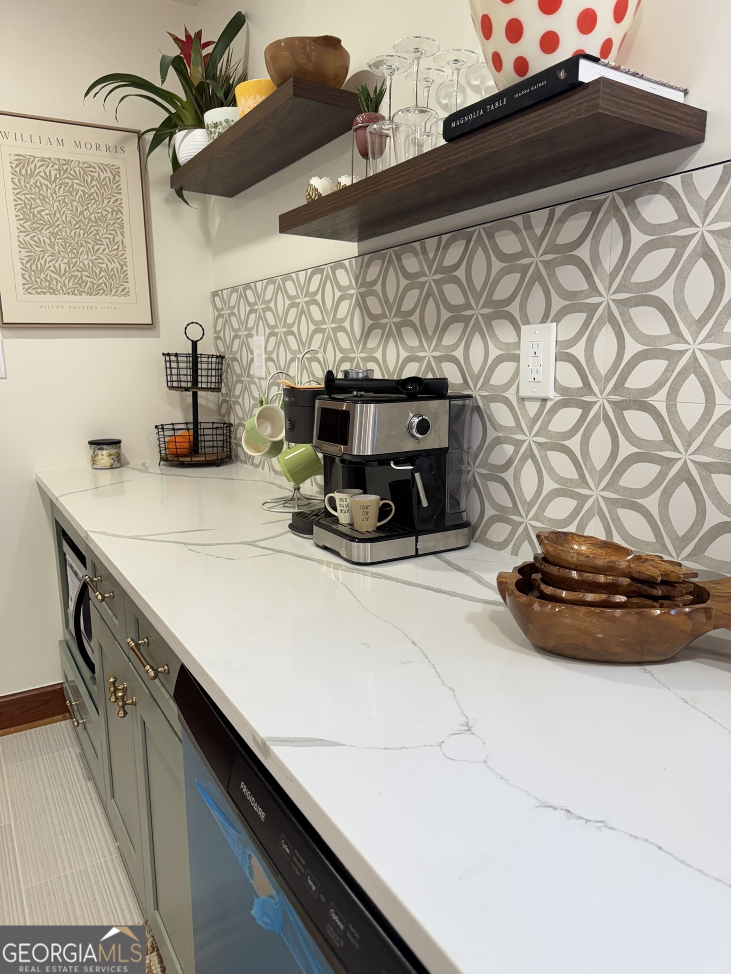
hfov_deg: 56.8
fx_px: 676
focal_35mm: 24
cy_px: 487
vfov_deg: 71.6
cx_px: 366
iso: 125
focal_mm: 6.76
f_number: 1.78
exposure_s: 1/120
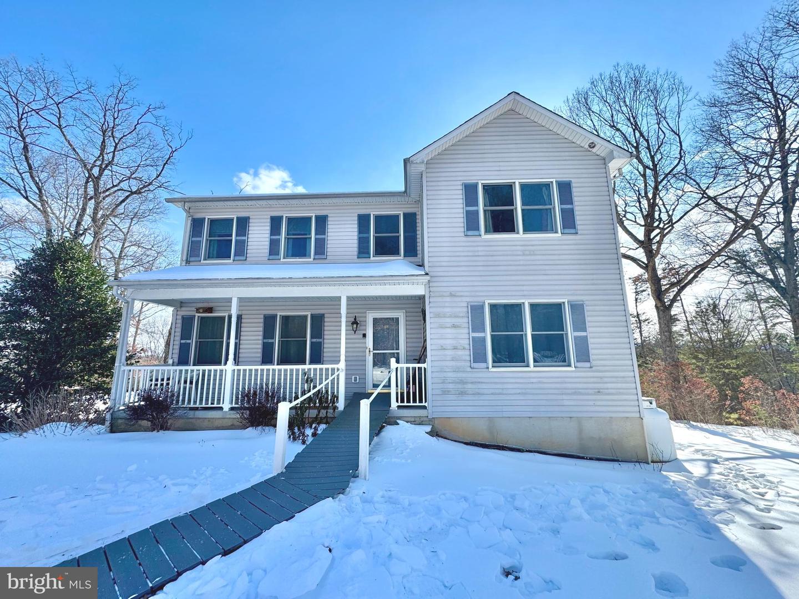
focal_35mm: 14
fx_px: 323
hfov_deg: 102.1
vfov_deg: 85.7
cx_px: 400
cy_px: 300
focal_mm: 2.22
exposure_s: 1/944
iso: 50
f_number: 2.2
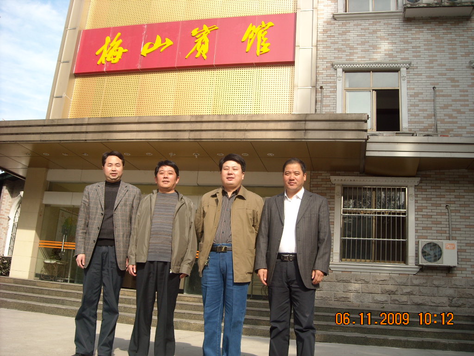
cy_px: 178
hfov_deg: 52.6
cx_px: 237
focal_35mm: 35
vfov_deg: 40.7
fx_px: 479
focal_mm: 5.7
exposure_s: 1/419
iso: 64
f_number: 2.8
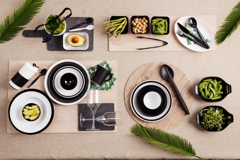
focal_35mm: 36
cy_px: 80
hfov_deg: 53.1
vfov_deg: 36.9
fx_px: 240
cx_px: 120
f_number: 7.1
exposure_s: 1/160
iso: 160
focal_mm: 36
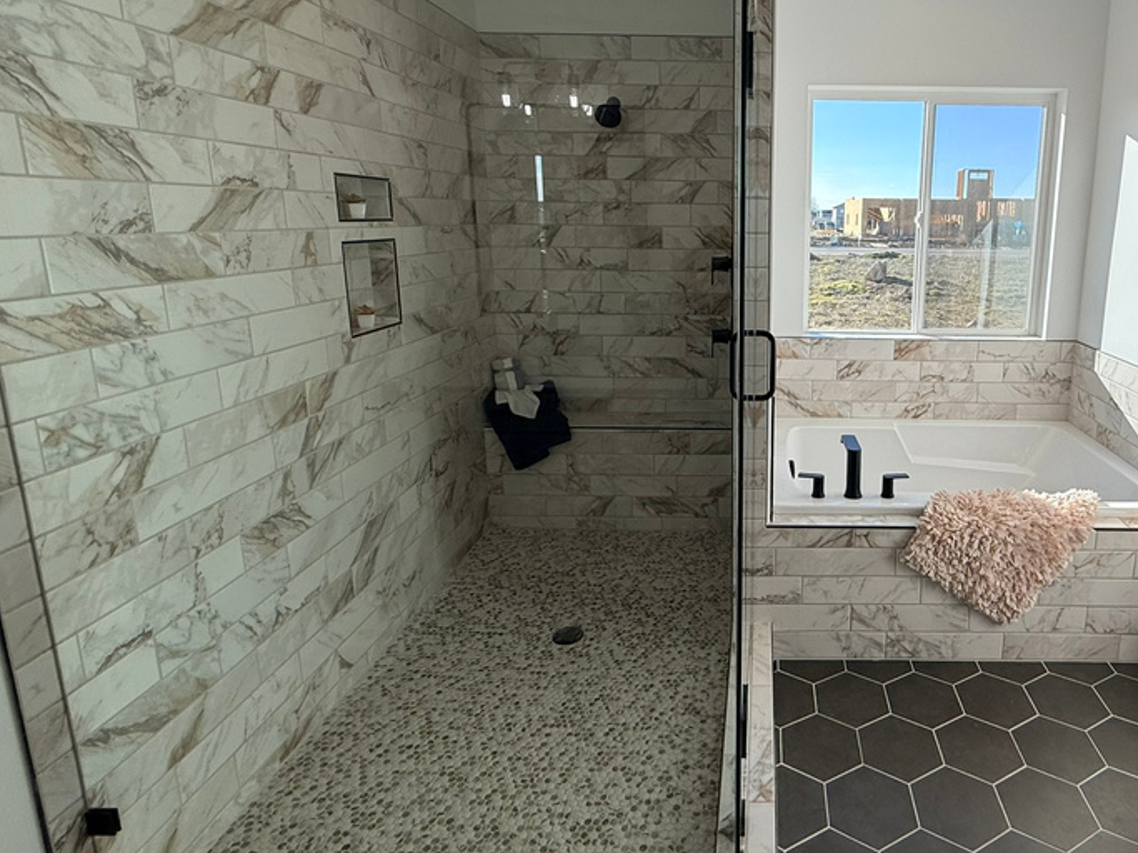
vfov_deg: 62.9
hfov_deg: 76.1
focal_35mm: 21
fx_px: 690
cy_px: 347
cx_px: 773
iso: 64
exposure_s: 1/527
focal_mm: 2.22
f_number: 2.2
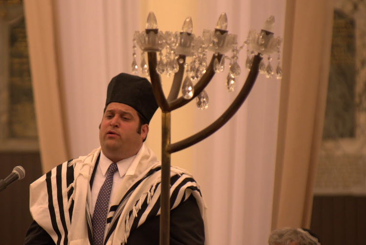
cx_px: 114
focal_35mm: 368
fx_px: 3743
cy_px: 122
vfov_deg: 3.7
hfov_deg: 5.6
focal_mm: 135
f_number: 2.8
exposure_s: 1/125
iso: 800
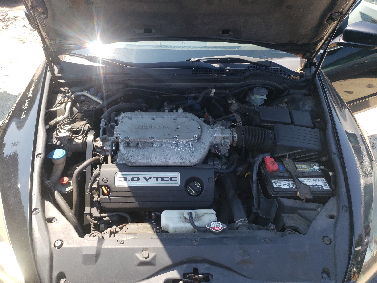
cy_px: 142
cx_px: 188
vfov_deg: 53.1
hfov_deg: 67.3
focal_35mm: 26
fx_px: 283
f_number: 1.5
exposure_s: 1/833
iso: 50
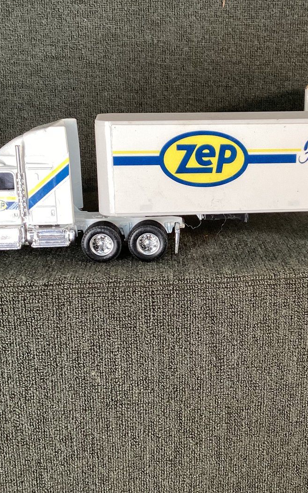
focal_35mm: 47
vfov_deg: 42.6
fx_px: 631
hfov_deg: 27.2
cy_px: 230
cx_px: 212
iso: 50
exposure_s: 1/50
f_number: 2.4
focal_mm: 3.3
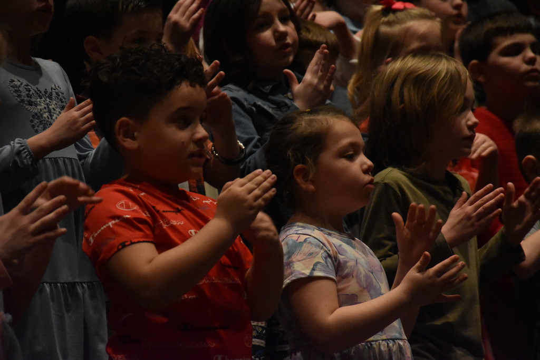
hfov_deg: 9.8
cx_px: 270
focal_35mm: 210
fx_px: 3150
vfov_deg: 6.5
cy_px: 180
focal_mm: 140
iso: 6400
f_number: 5.6
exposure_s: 1/250
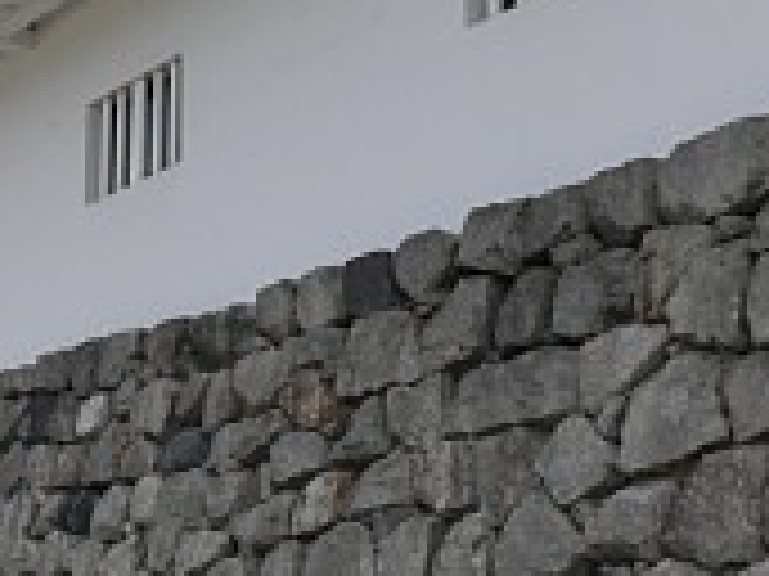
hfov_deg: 23.5
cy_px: 112
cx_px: 148
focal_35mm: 82
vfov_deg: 17.8
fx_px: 1820
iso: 80
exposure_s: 1/500
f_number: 5.6
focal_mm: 7.4
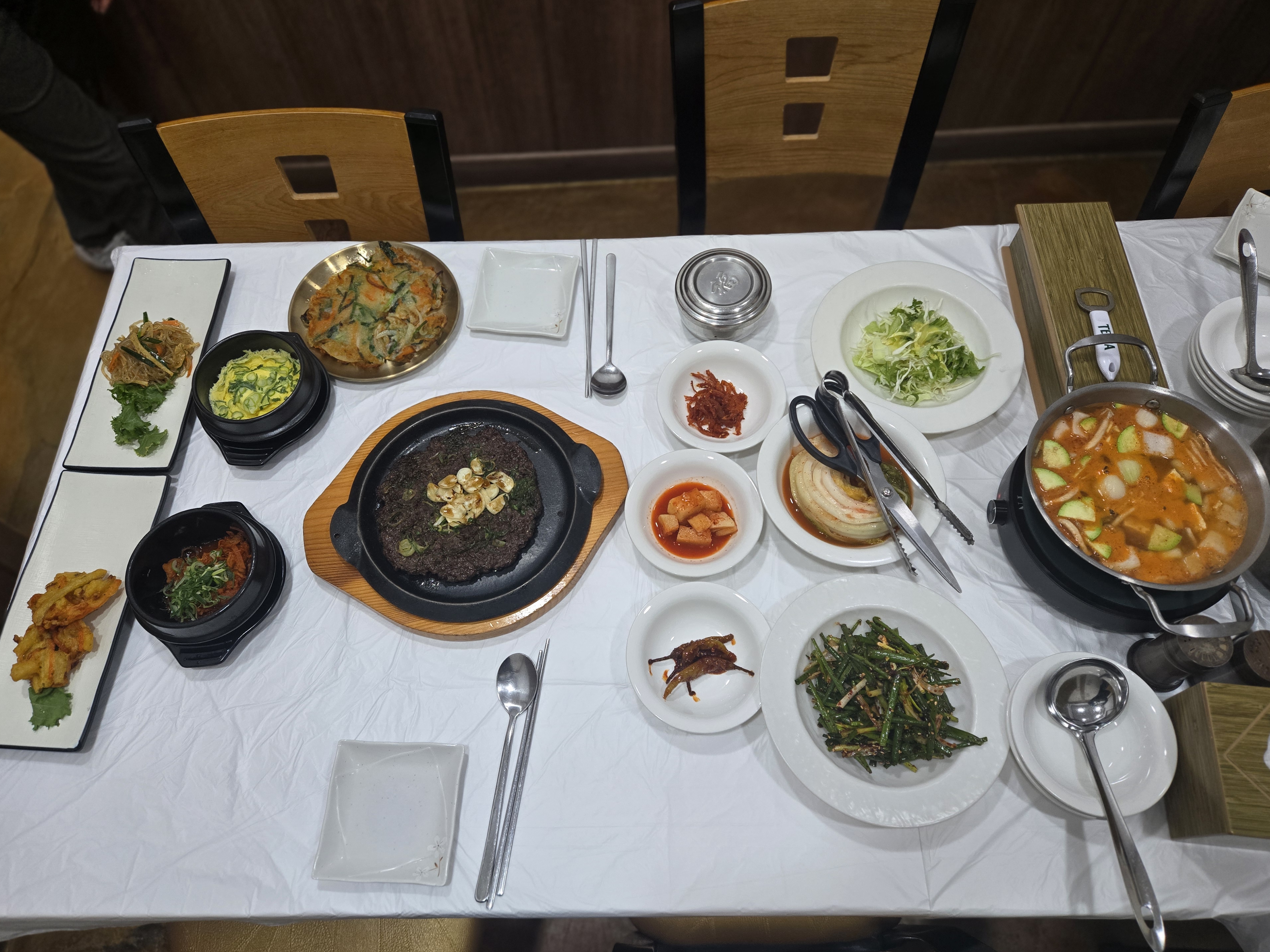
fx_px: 881
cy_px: 470
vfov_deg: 56.8
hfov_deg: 71.6
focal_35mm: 24
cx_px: 642
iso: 160
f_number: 1.8
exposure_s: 1/120
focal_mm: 5.4
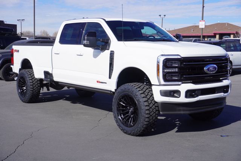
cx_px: 120
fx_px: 352
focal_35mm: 52
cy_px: 80
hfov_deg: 37.8
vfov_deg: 25.8
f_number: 9
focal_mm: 35
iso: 100
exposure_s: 1/250
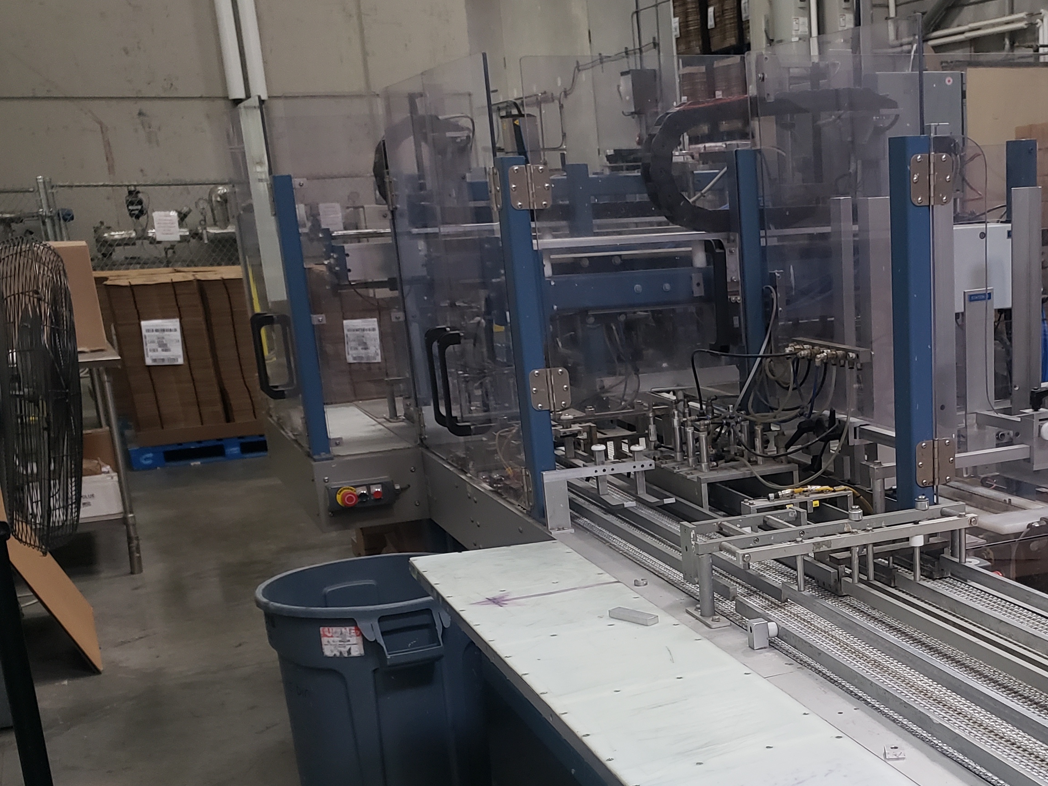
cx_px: 866
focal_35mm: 46
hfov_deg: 39.3
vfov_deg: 30.7
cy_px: 638
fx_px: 1393
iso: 200
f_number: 1.5
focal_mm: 4.3
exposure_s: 1/60
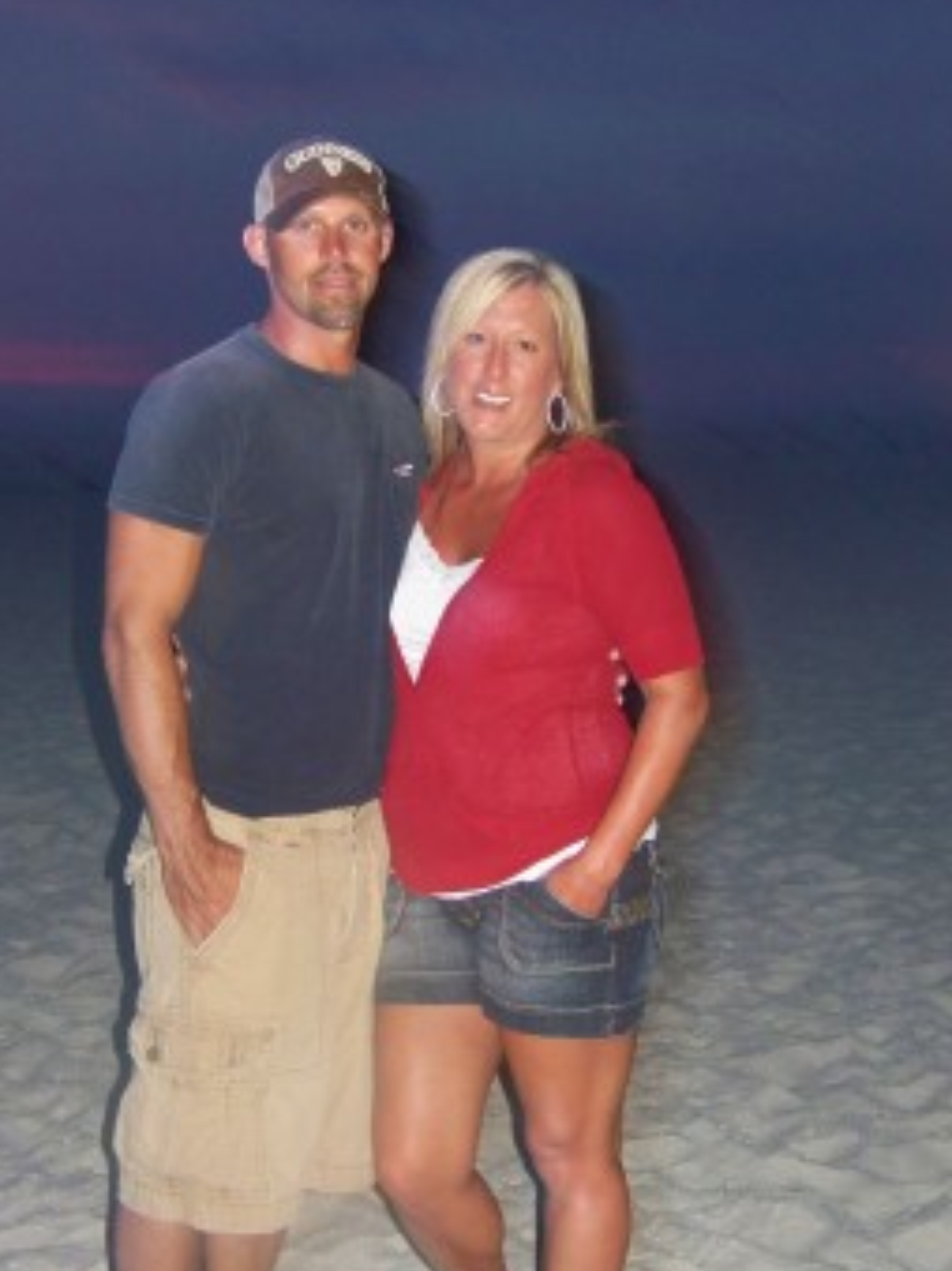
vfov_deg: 26.7
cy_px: 577
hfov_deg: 20.1
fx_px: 2679
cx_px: 392
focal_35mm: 73
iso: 200
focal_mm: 9.36
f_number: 3.2
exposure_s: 1/2
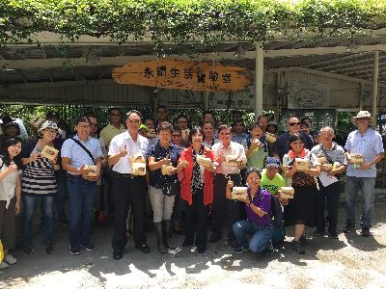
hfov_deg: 61.7
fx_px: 323
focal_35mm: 29
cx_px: 193
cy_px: 144
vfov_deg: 48.2
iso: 25
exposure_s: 1/472
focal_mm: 4.15
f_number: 2.2
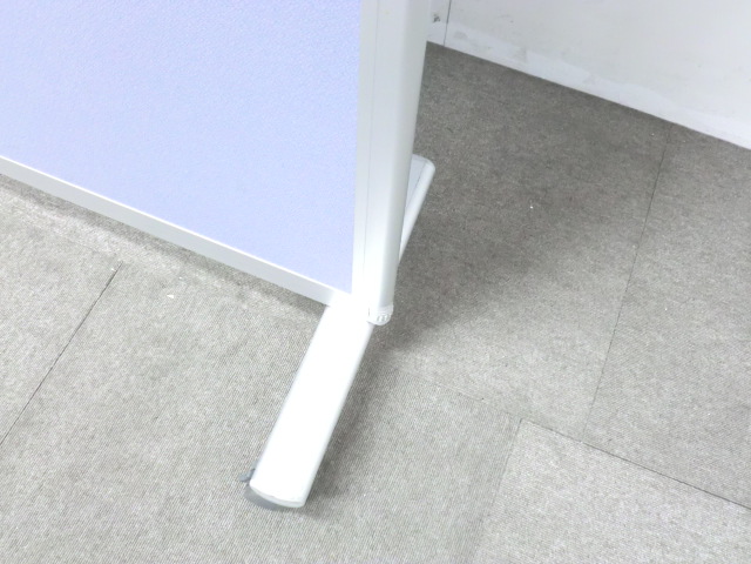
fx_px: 824
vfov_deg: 37.7
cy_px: 282
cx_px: 376
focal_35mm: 38
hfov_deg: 49.0
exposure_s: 1/15
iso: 800
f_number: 3.9
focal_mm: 6.9
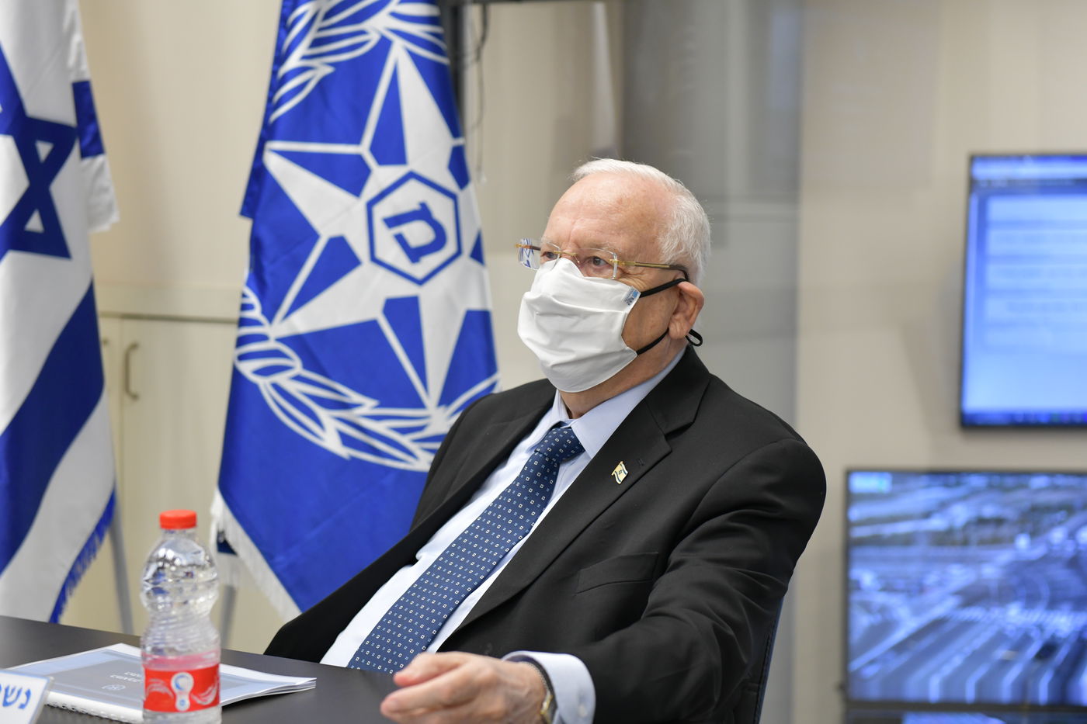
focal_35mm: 70
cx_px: 544
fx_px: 2113
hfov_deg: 28.8
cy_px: 362
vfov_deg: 19.5
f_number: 4
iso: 1600
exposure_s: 1/400
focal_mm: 70
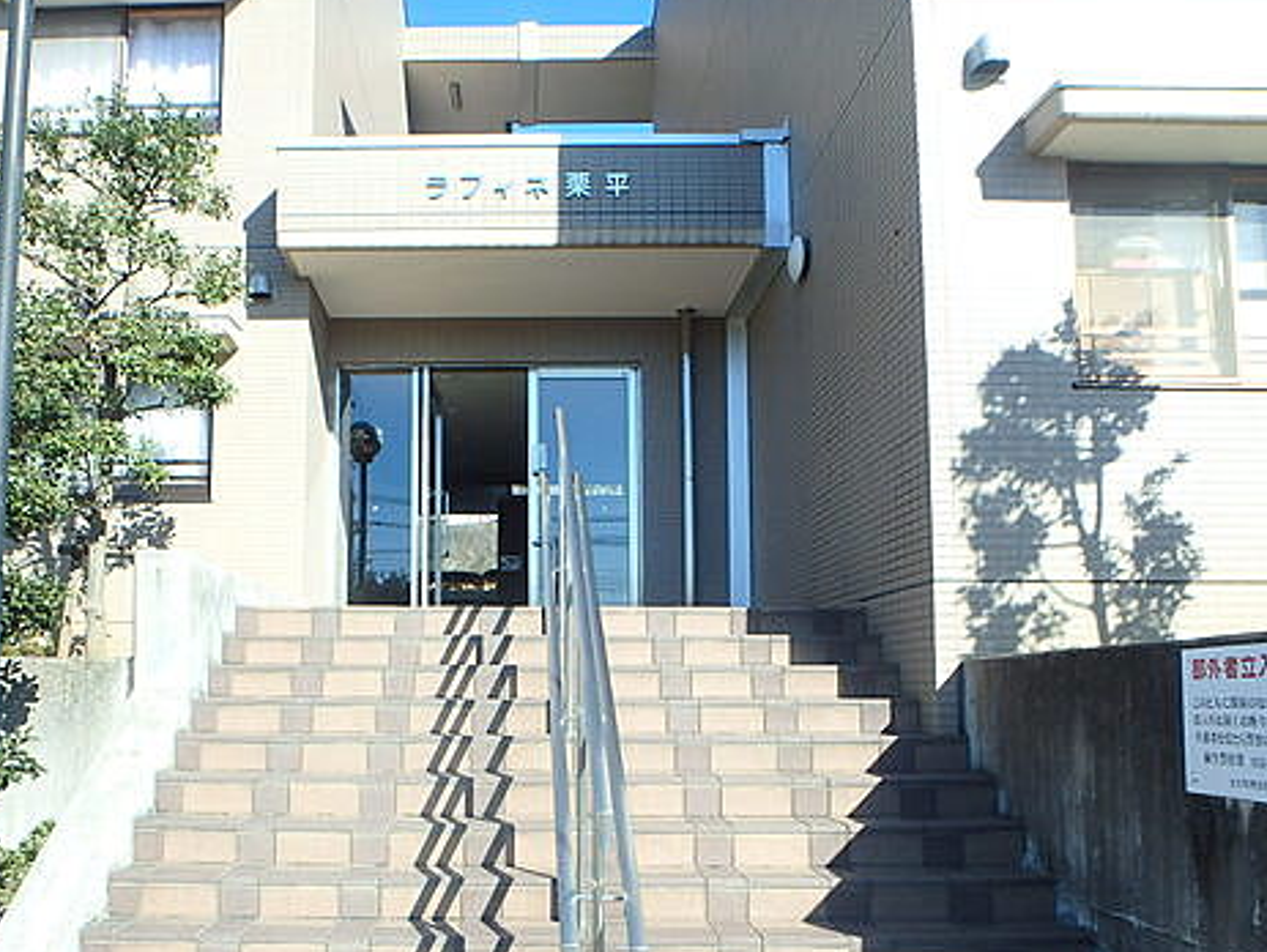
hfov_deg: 60.9
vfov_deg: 47.5
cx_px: 484
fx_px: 1062
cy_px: 637
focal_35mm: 29
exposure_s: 1/500
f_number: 3.5
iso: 125
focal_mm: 3.7
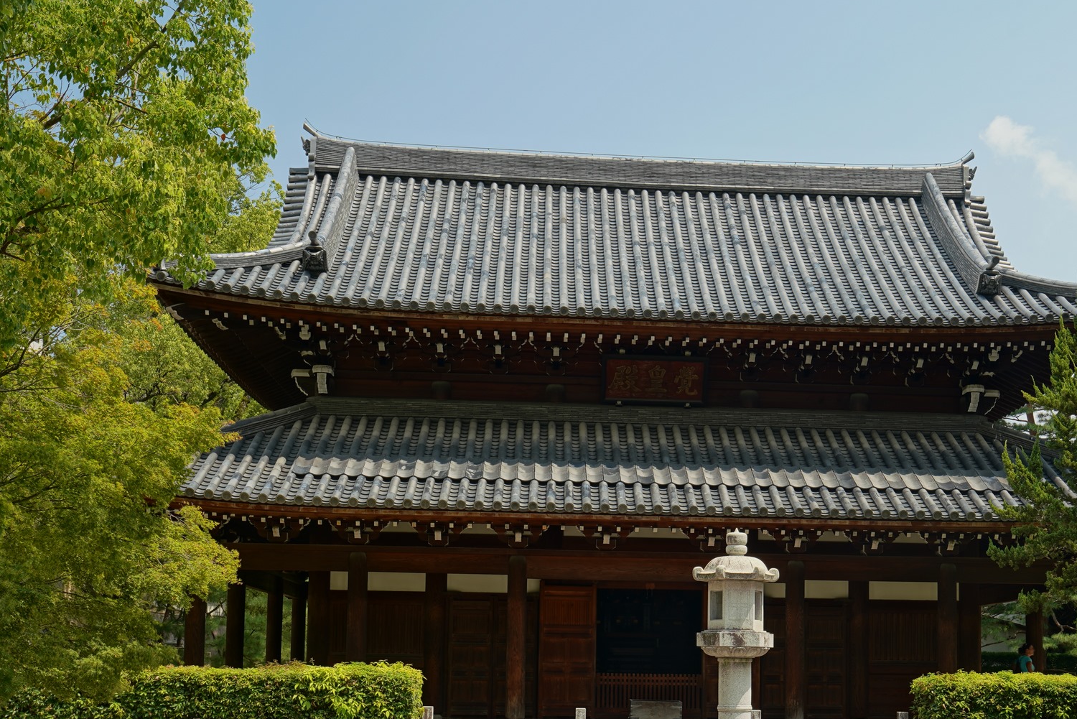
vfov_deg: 26.5
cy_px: 581
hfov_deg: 39.4
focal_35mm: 50
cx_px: 667
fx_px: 1496
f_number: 8
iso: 100
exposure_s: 1/60
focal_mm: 30
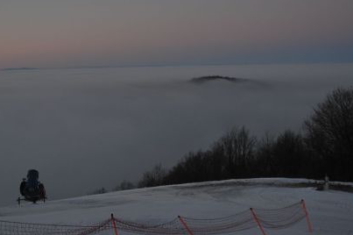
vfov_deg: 26.9
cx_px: 152
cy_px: 109
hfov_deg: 39.5
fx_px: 490
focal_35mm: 50
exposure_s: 1/125
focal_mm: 28
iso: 320
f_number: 5
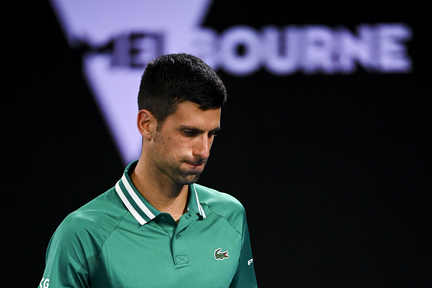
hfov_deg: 5.6
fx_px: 4440
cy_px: 144
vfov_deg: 3.7
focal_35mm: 370
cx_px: 216
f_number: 4
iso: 4000
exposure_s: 1/1600
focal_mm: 370
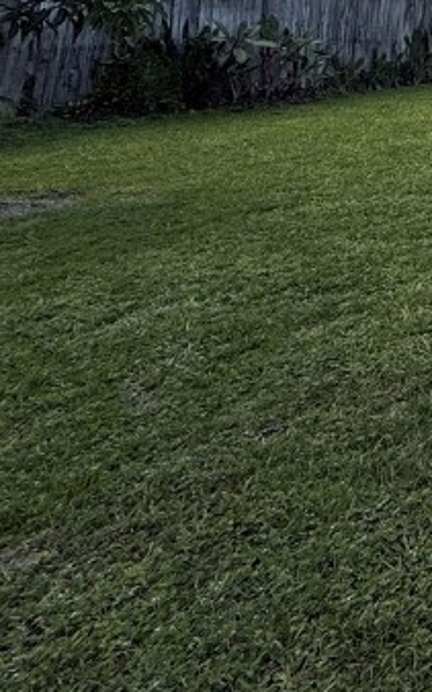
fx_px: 848
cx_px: 1013
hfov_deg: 15.6
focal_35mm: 45
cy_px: -49
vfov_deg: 37.8
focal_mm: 2.22
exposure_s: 1/709
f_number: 2.2
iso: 50
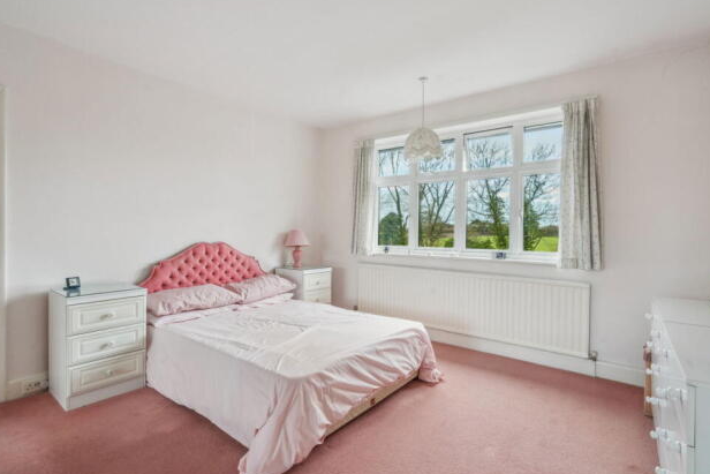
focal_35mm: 17
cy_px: 235
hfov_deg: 93.2
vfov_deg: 70.5
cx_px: 366
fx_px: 335
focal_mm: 16
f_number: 13
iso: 640
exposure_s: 1/10
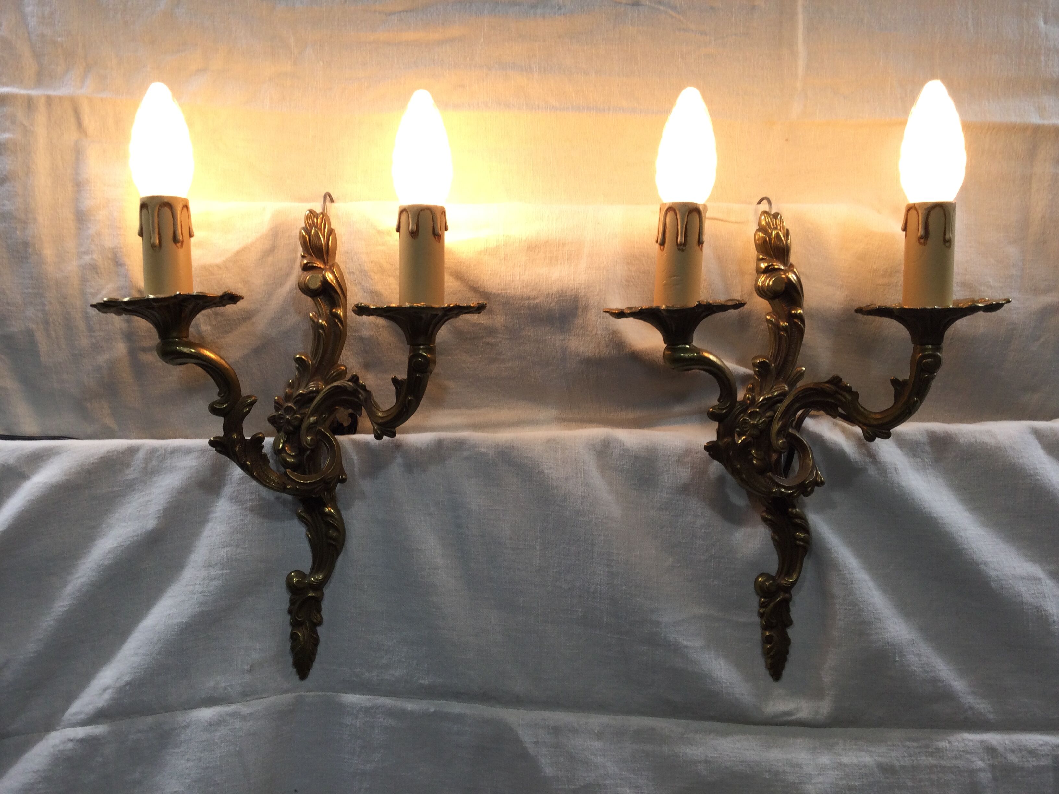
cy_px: 397
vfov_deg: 45.4
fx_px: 948
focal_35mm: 31
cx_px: 530
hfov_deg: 58.4
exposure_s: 1/100
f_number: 2.4
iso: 32
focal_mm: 3.3
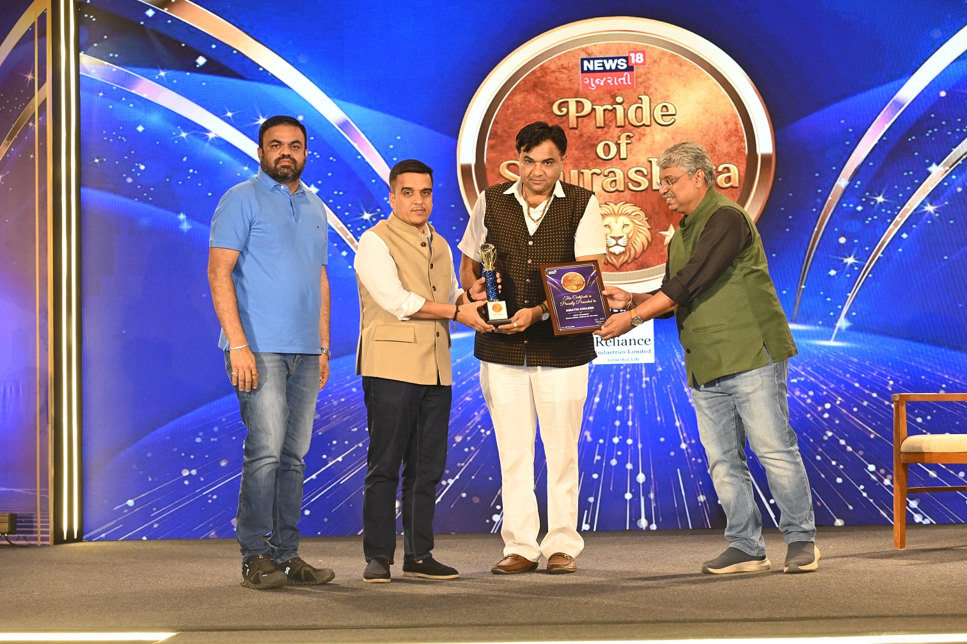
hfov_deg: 30.1
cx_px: 484
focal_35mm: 67
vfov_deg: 20.3
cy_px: 322
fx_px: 1798
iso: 3200
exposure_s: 1/160
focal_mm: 67
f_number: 5.6
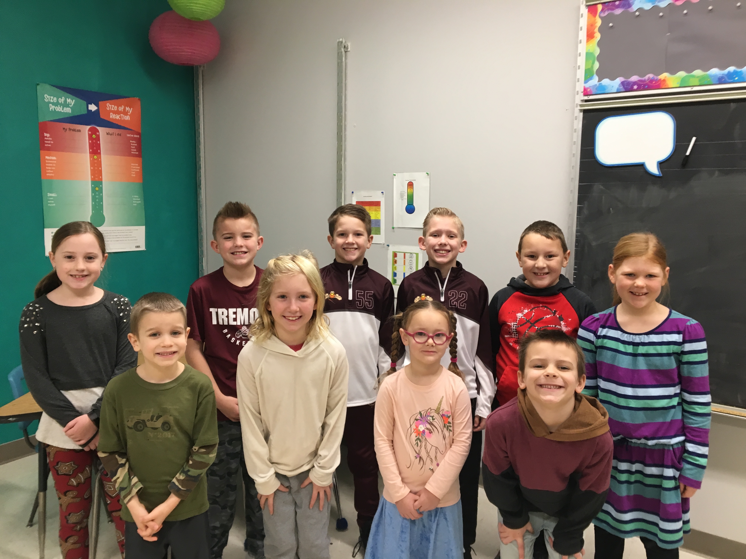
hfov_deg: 61.7
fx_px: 625
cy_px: 280
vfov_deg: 48.2
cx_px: 373
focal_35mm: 29
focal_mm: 4.15
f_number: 2.2
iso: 64
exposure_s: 1/30
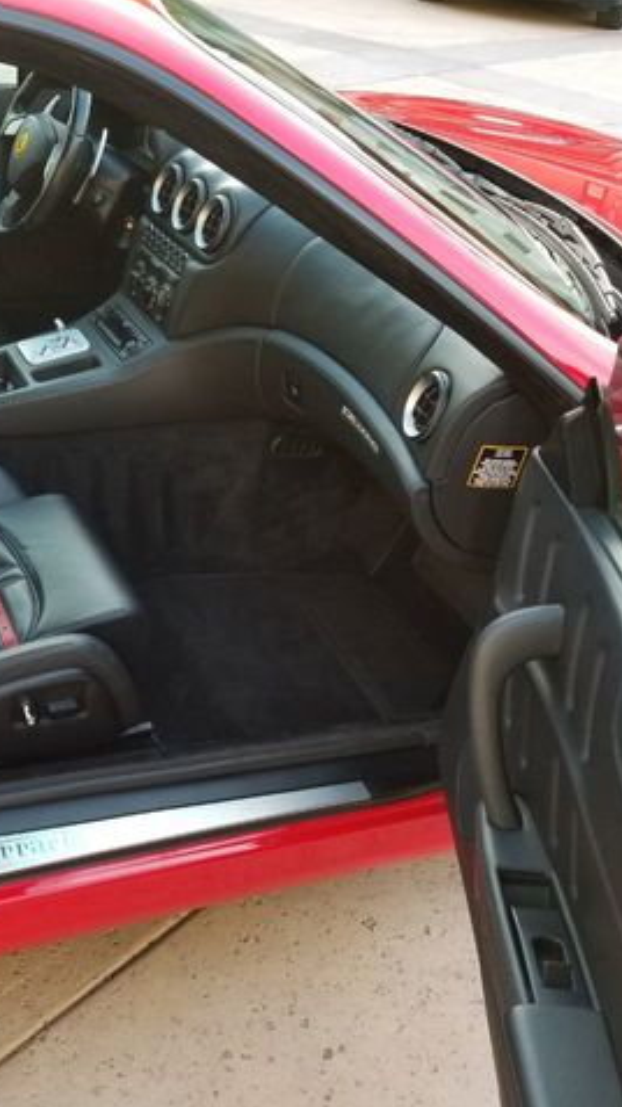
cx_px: 39
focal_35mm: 38
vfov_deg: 52.8
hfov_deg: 29.6
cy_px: 552
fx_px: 1115
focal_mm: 4.3
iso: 80
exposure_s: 1/100
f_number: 1.7
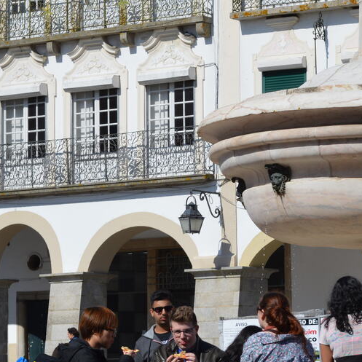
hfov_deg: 10.2
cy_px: 261
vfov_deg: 10.3
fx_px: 2000
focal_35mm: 169
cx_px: 422
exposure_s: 1/400
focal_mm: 55
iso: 100
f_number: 10
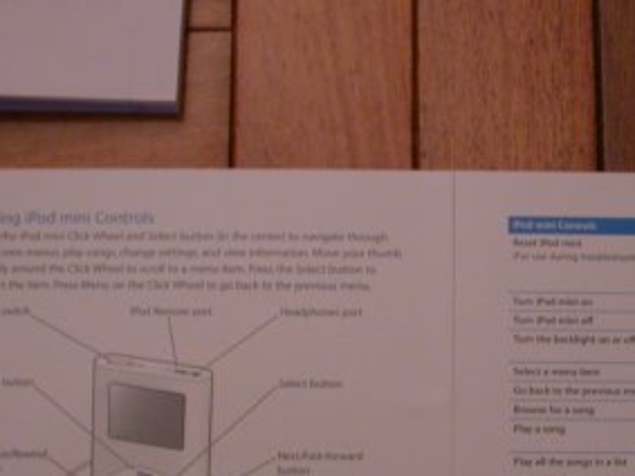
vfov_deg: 17.0
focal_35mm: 86
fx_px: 1577
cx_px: 462
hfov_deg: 22.6
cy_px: 370
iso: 100
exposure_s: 1/11.3
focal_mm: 7.85
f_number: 2.6
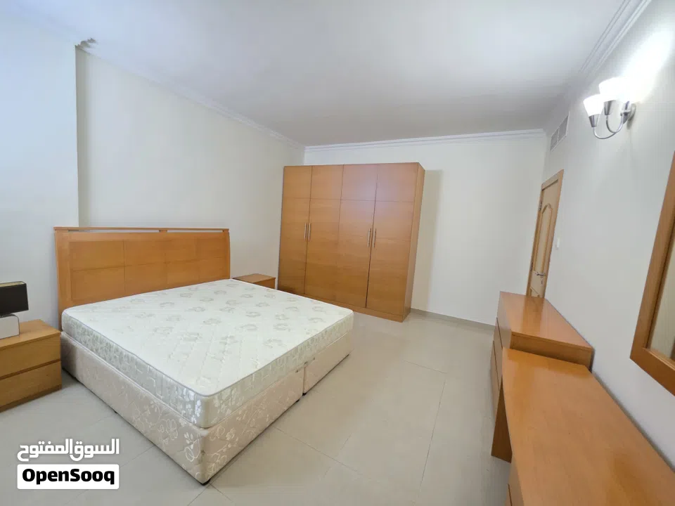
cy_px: 253
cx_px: 338
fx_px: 253
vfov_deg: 89.9
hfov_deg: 106.2
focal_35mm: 13
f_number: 1.9
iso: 640
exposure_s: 1/50
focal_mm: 2.2
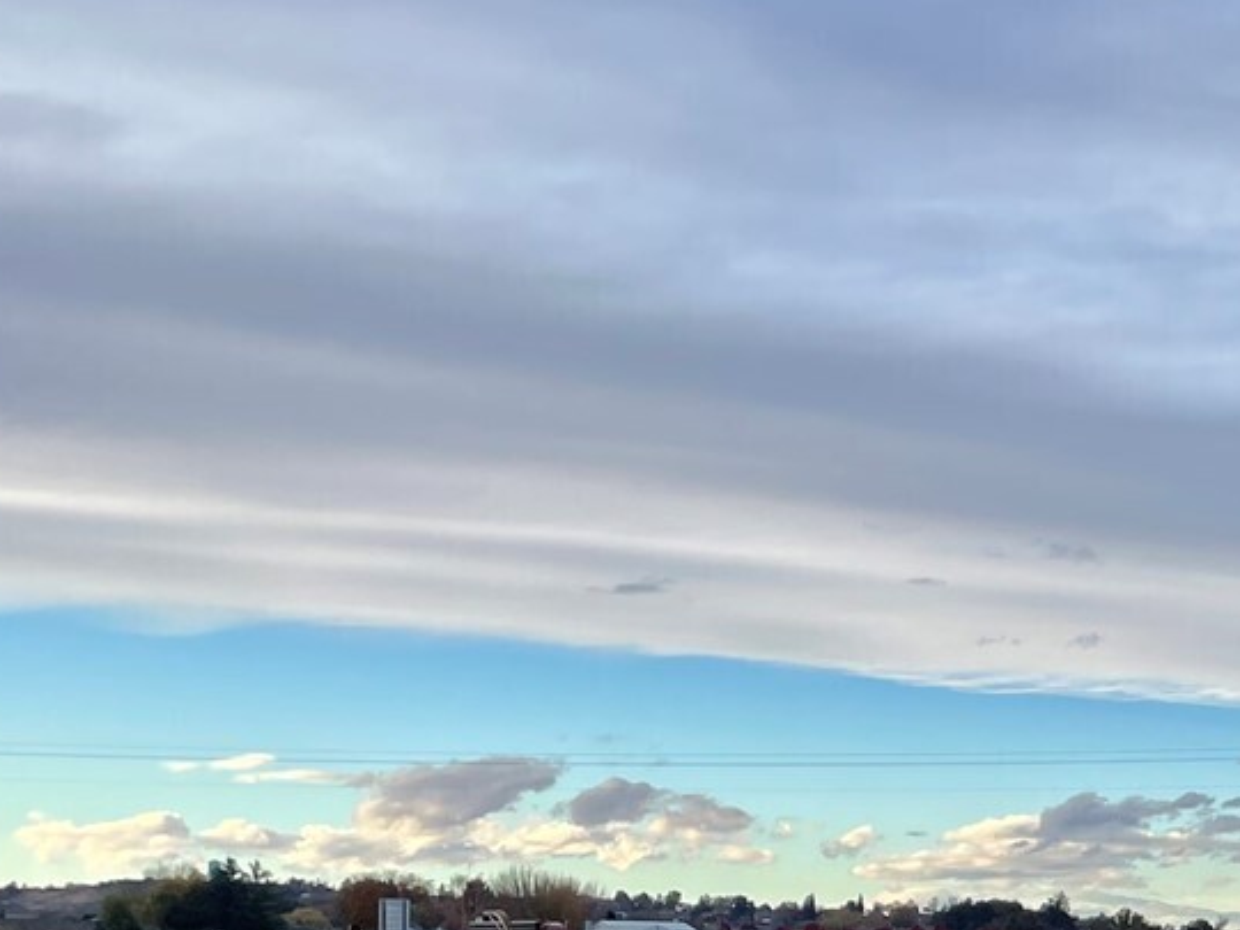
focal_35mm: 77
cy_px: 967
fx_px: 2758
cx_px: 1619
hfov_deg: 22.6
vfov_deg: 18.6
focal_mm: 4.2
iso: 32
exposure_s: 1/1247
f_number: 1.6
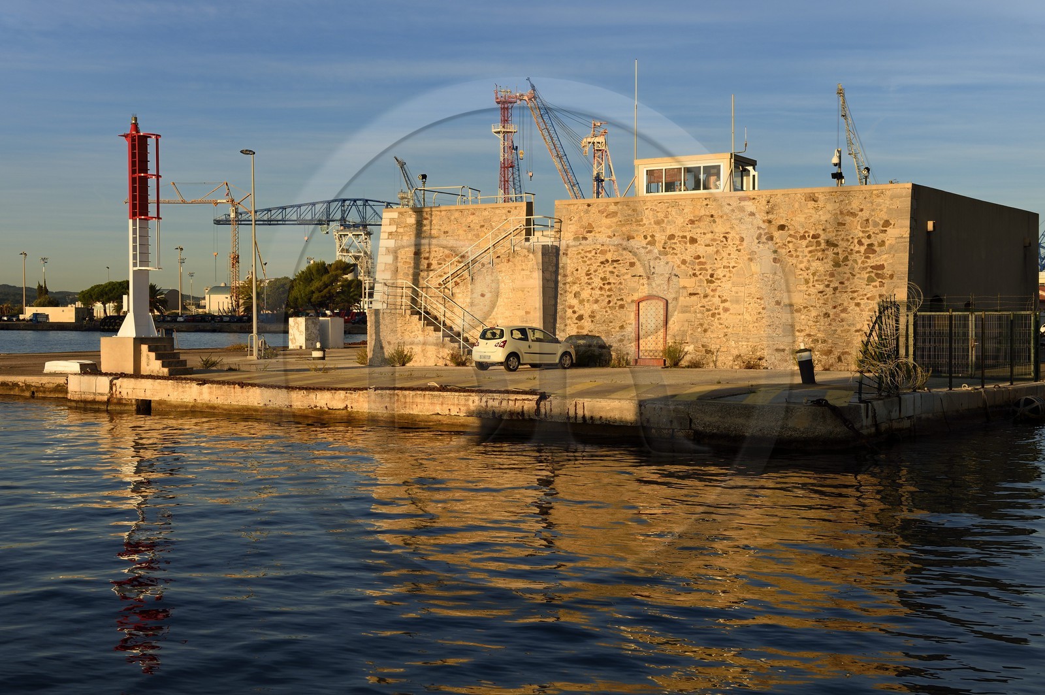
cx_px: 522
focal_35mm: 48
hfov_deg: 41.1
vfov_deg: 28.0
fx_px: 1392
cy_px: 348
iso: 200
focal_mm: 48
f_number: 9
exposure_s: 1/320
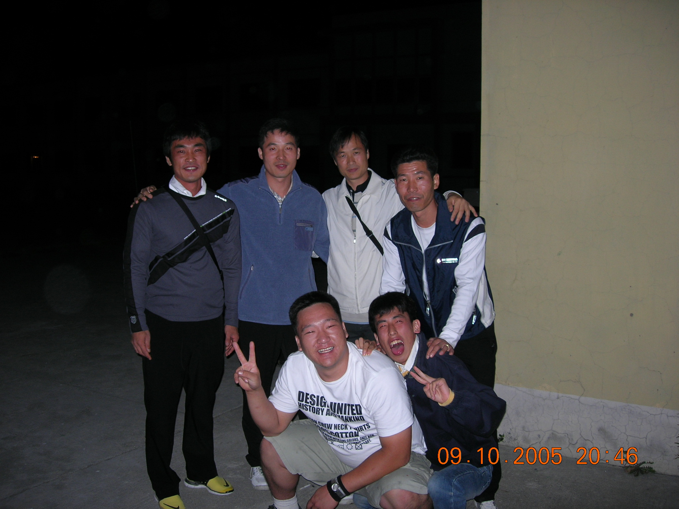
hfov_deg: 49.0
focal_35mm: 38
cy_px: 254
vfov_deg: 37.7
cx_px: 340
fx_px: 745
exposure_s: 1/60.1
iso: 65
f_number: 2.8
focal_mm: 7.8
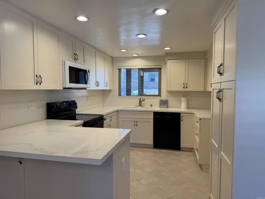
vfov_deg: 56.8
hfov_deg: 71.6
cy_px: 100
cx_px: 132
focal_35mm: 24
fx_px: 184
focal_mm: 6.76
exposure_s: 1/120
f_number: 1.78
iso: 100
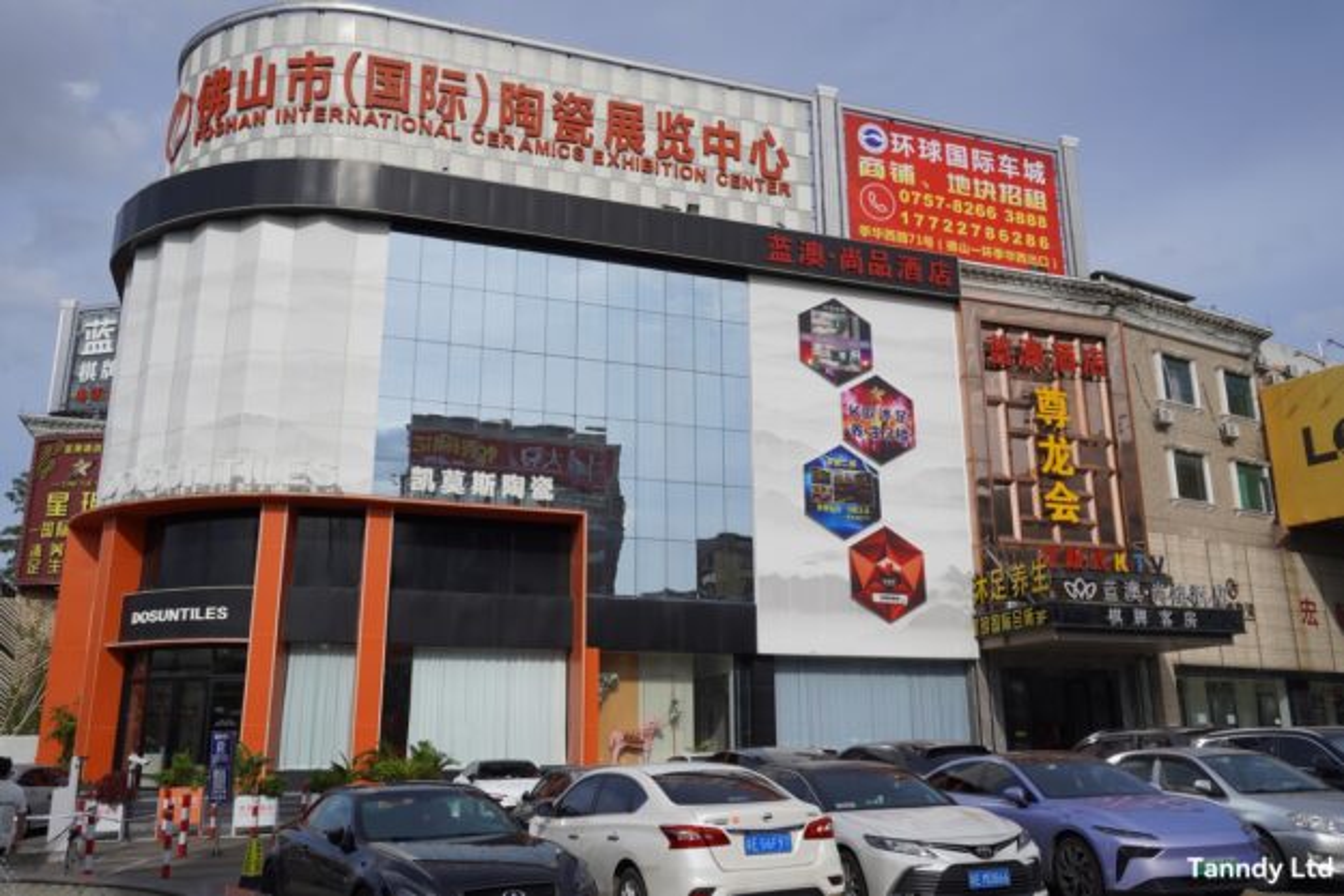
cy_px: 448
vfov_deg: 43.6
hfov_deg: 61.9
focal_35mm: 30
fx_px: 1120
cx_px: 672
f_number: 5
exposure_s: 1/1600
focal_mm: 20
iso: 100
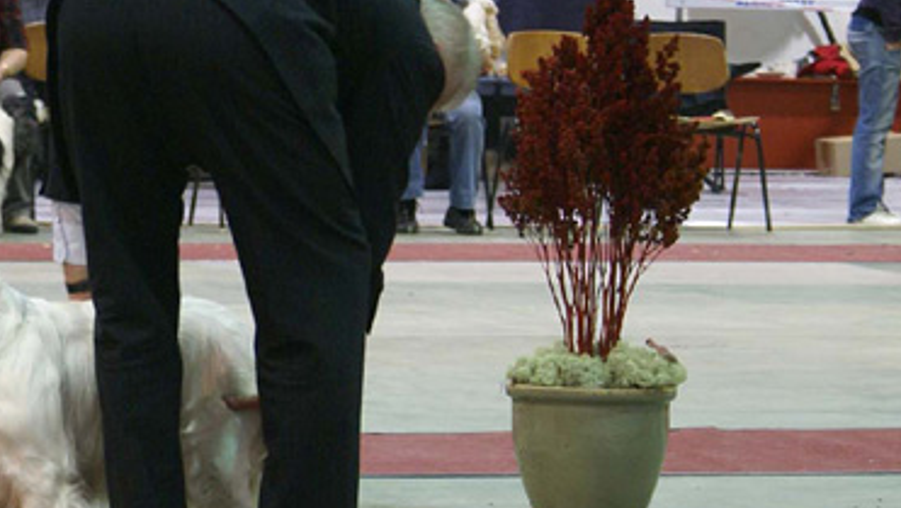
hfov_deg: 9.1
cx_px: 221
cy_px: 232
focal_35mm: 237
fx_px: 5664
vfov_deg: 5.1
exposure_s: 1/20
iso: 400
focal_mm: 70
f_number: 5.6
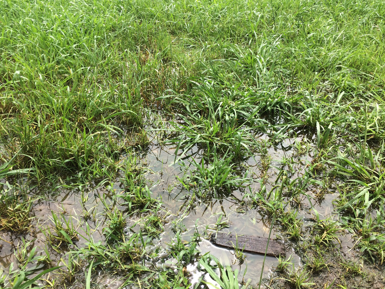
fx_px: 323
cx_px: 192
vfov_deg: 48.2
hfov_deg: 61.7
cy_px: 144
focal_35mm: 29
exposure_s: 1/1208
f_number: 2.2
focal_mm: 4.15
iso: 32
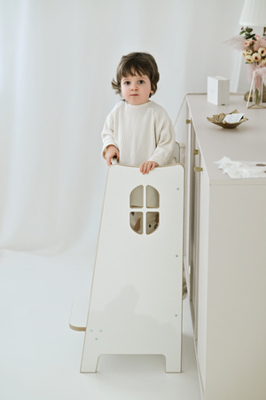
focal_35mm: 85
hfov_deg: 16.1
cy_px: 200
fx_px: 942
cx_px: 133
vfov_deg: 23.9
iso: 125
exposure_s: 1/100
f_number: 3.2
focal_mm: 85
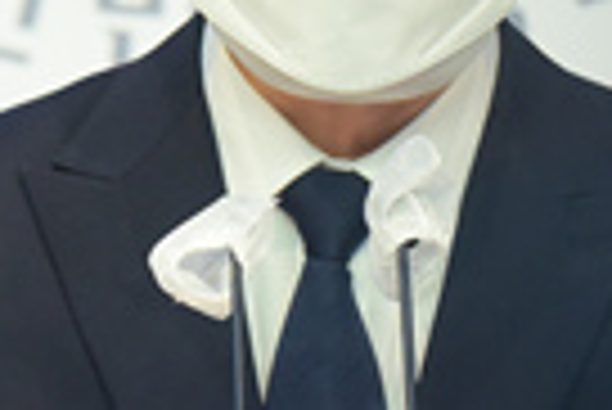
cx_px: 594
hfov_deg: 1.2
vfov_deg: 0.8
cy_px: 56
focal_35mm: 1649
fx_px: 28063
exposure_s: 1/200
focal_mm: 350
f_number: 7.1
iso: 2000
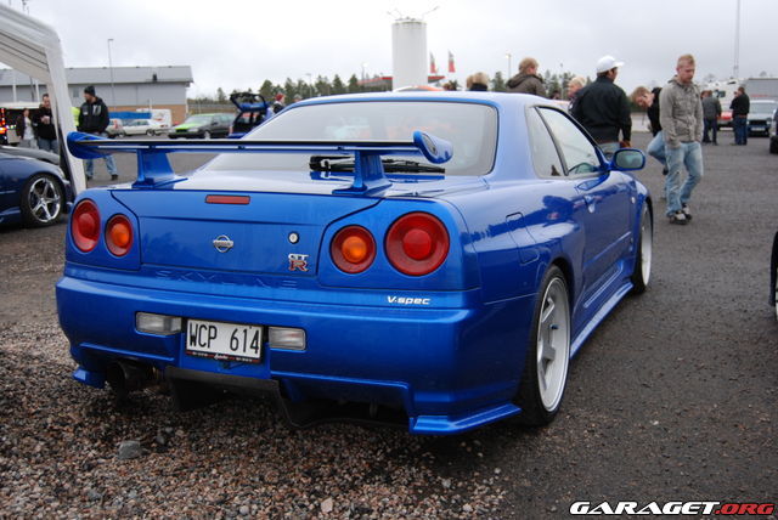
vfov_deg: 34.3
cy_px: 260
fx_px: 844
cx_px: 389
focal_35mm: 39
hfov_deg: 49.5
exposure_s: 1/30
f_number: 4.2
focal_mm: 26
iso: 100
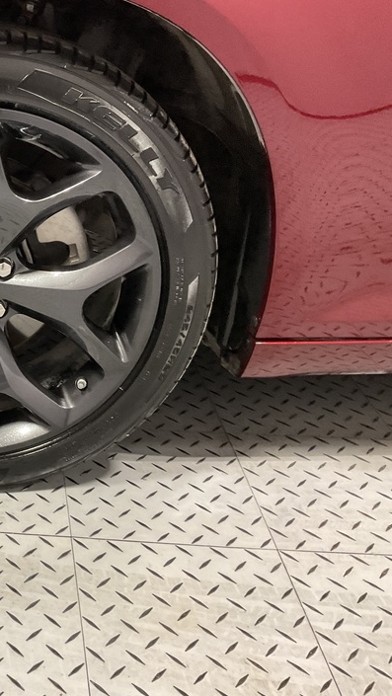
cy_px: 342
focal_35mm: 43
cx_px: -68
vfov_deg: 47.3
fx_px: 794
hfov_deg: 25.2
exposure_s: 1/60
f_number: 1.8
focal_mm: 3
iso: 160
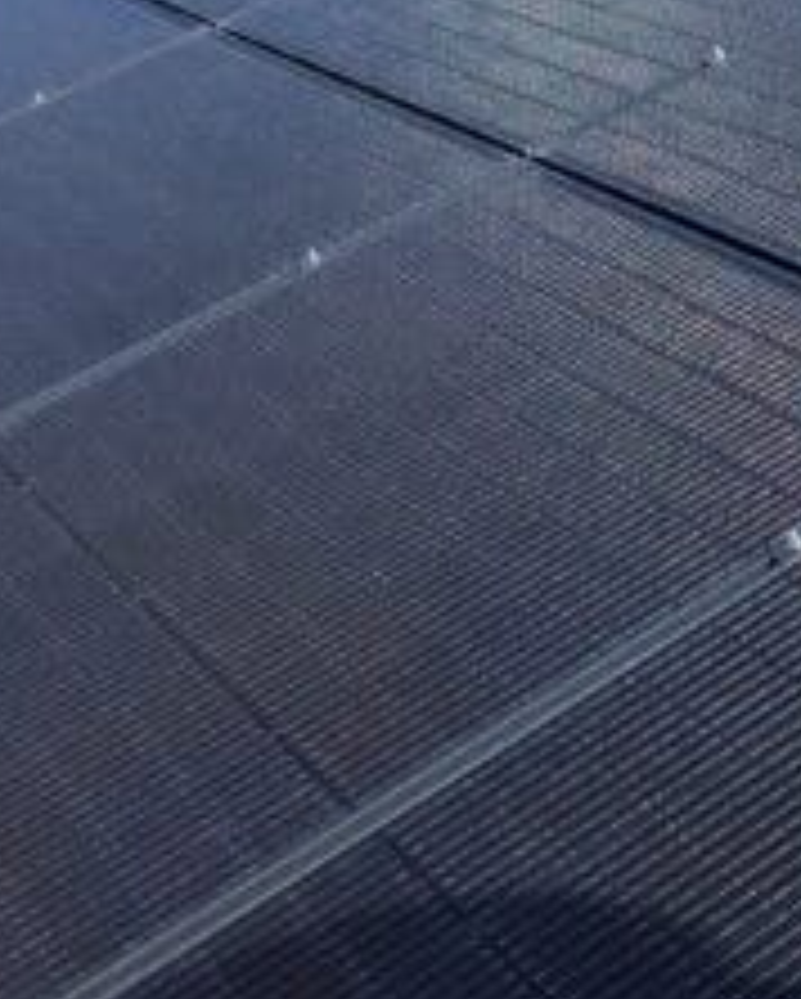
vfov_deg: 22.7
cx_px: 576
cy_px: 36
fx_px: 2397
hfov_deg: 18.9
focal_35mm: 81
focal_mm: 6.8
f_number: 1.9
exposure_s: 1/1397
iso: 45
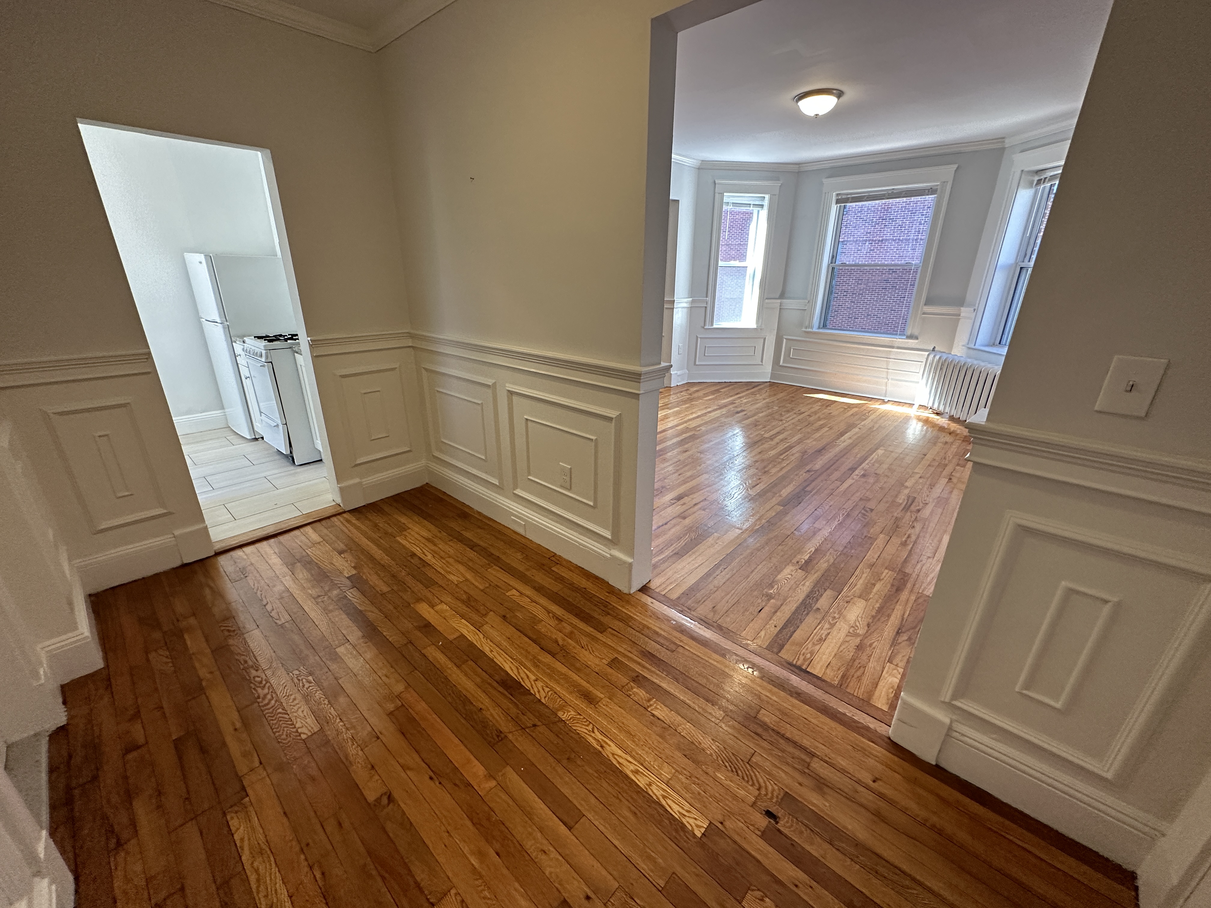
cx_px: 606
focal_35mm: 14
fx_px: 490
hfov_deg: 102.1
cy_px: 454
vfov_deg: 85.7
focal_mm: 2.22
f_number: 2.2
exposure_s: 1/120
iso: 200
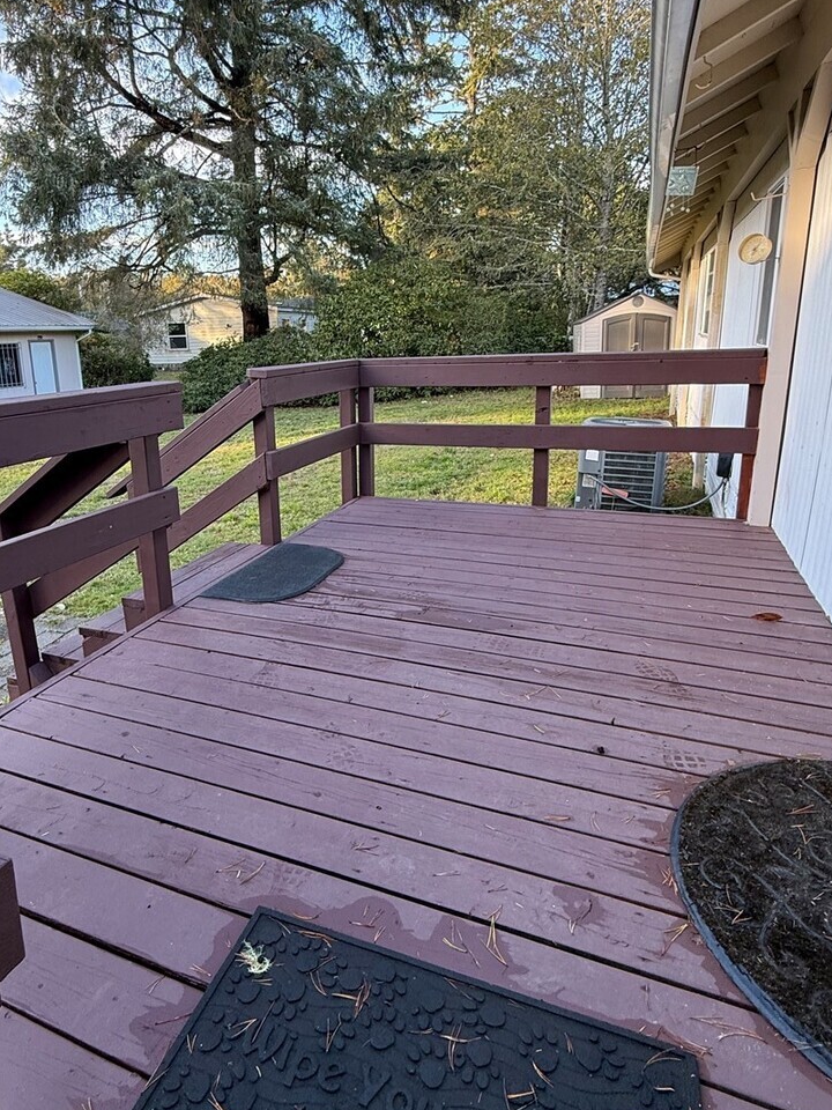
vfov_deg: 78.7
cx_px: 346
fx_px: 673
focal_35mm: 21
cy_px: 490
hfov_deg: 63.0
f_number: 2.2
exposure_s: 1/99
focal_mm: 2.22
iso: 80
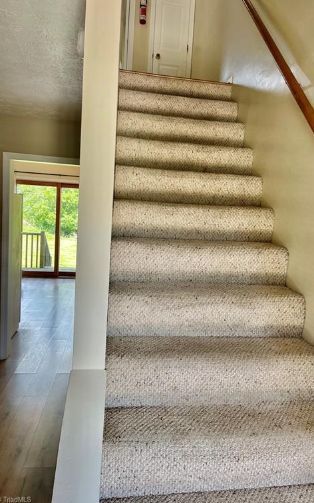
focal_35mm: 28
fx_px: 384
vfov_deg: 66.5
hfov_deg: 44.3
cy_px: 249
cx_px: 187
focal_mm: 5.1
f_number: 1.6
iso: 64
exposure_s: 1/122
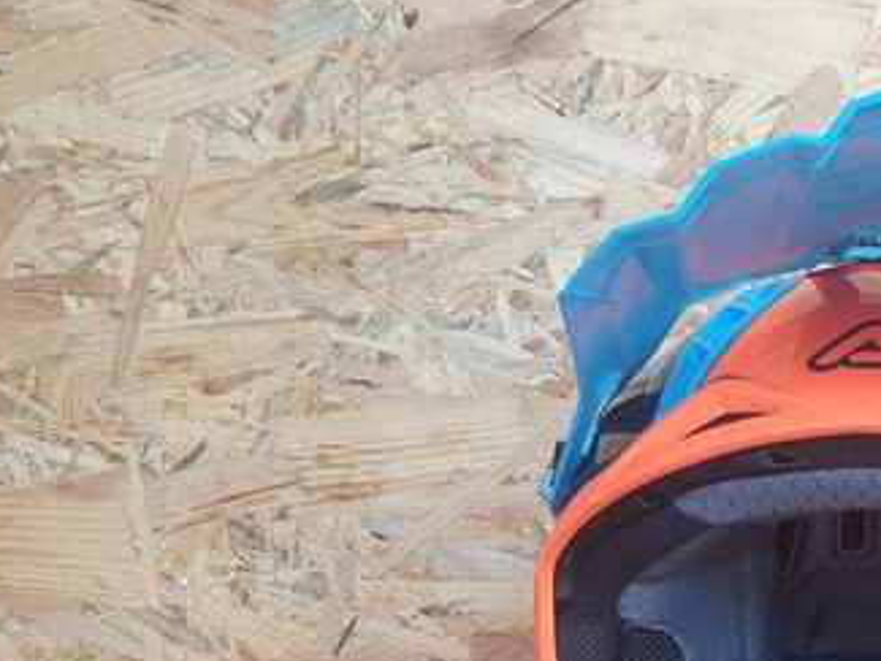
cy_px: 698
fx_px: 1426
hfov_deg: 33.0
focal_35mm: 56
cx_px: 745
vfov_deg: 24.6
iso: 50
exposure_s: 1/50
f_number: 2.4
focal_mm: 4.3
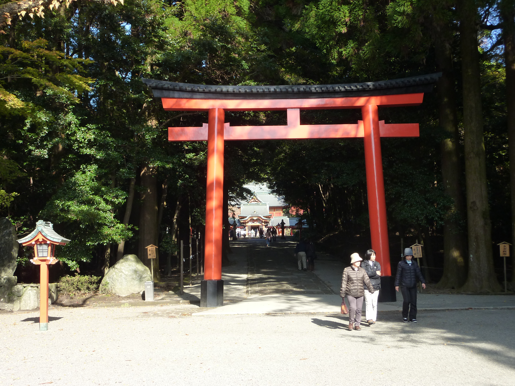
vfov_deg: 34.3
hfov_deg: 44.8
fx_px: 625
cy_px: 193
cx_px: 258
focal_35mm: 42
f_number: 4
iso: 125
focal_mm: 6.9
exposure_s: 1/160
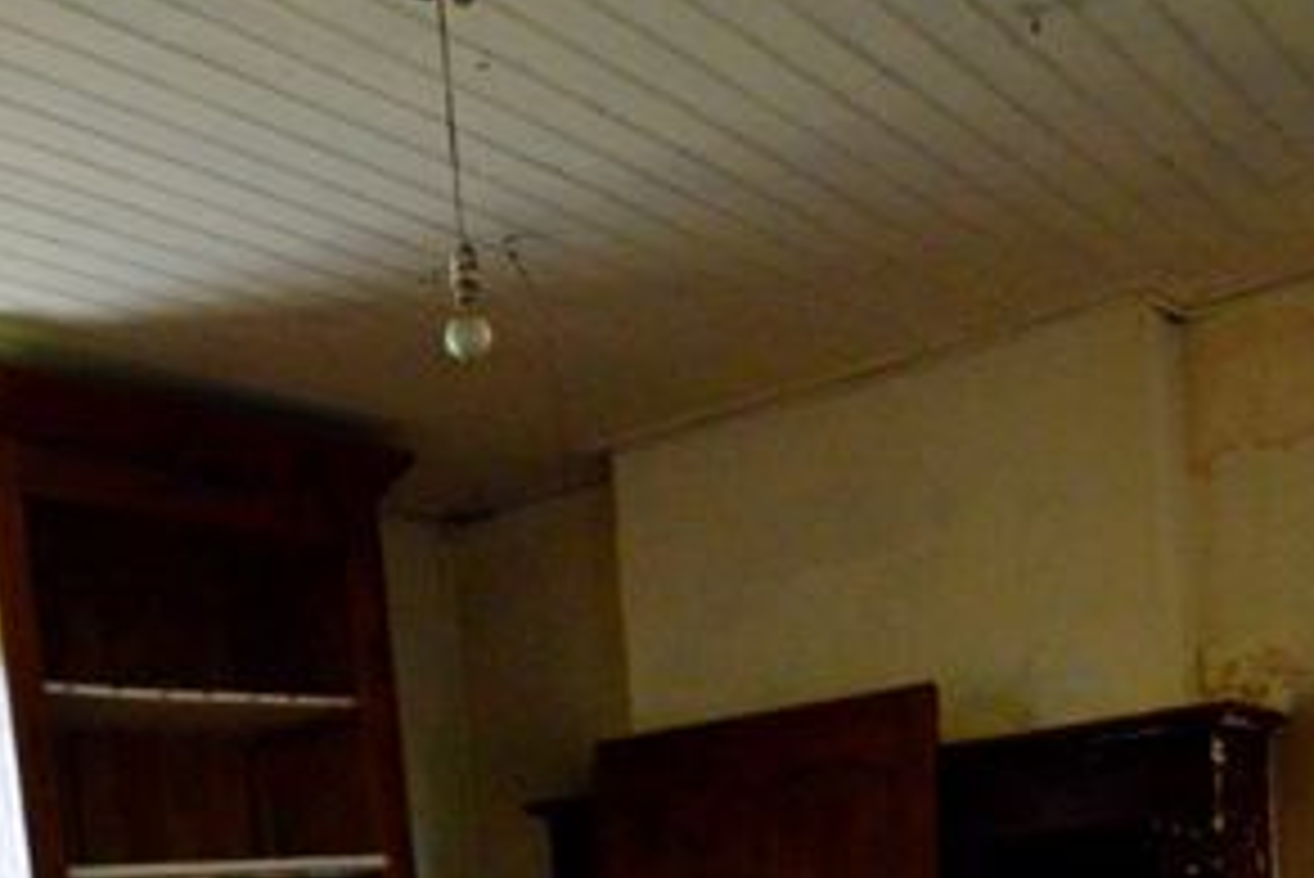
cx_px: 493
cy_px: 1000
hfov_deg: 46.4
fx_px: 1519
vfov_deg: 28.8
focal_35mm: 42
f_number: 3.5
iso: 2200
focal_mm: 11.5
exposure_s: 1/60
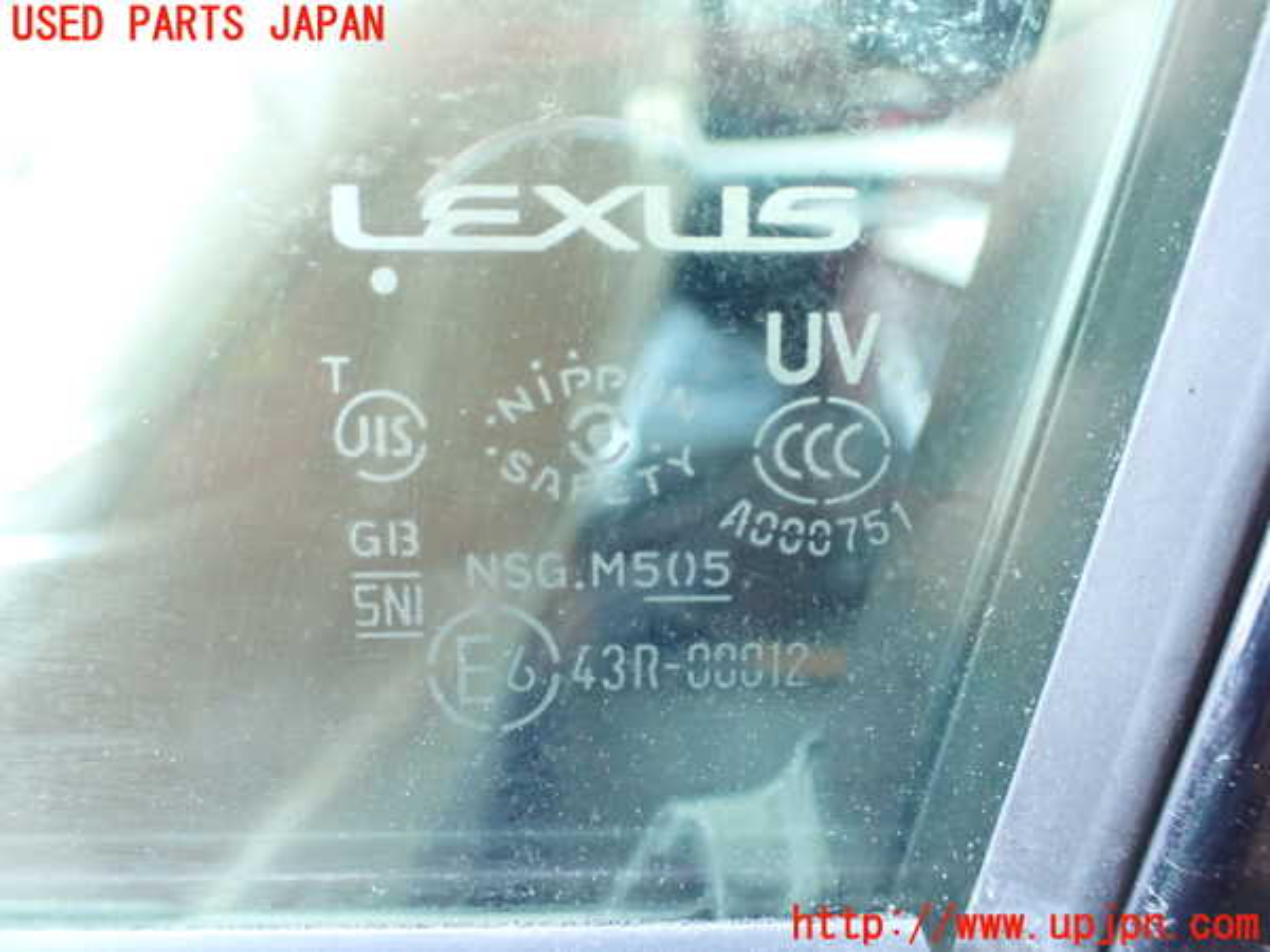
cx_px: 635
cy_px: 476
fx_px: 1101
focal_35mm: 30
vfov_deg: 46.8
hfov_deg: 60.0
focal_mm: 5.4
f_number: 2.3
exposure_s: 1/30
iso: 1000
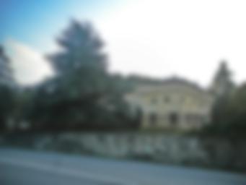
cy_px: 92
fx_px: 249
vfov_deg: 40.7
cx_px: 123
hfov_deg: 52.6
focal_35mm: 35
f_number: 3.1
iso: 80
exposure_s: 1/267
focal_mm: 6.3
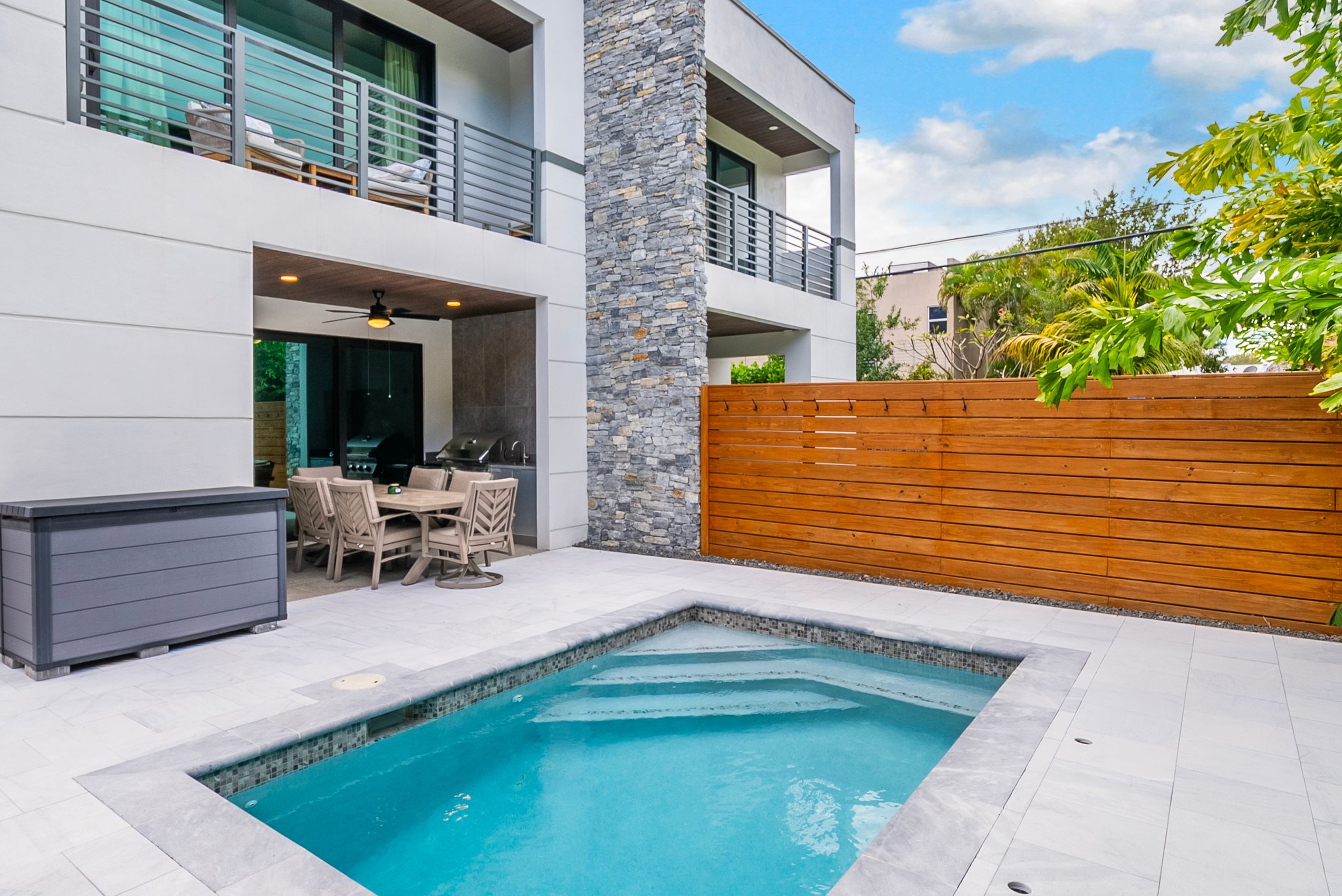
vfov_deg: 62.0
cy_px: 454
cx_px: 603
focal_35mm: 20
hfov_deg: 83.7
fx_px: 746
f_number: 8
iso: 100
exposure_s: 1/100
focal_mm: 12
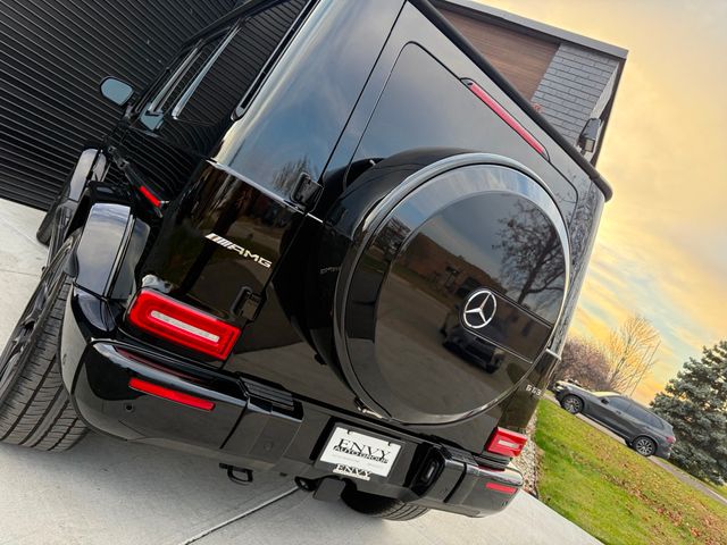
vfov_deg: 56.8
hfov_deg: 71.6
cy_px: 272
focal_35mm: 24
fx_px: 504
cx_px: 364
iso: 200
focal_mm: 6.76
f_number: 1.78
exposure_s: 1/175
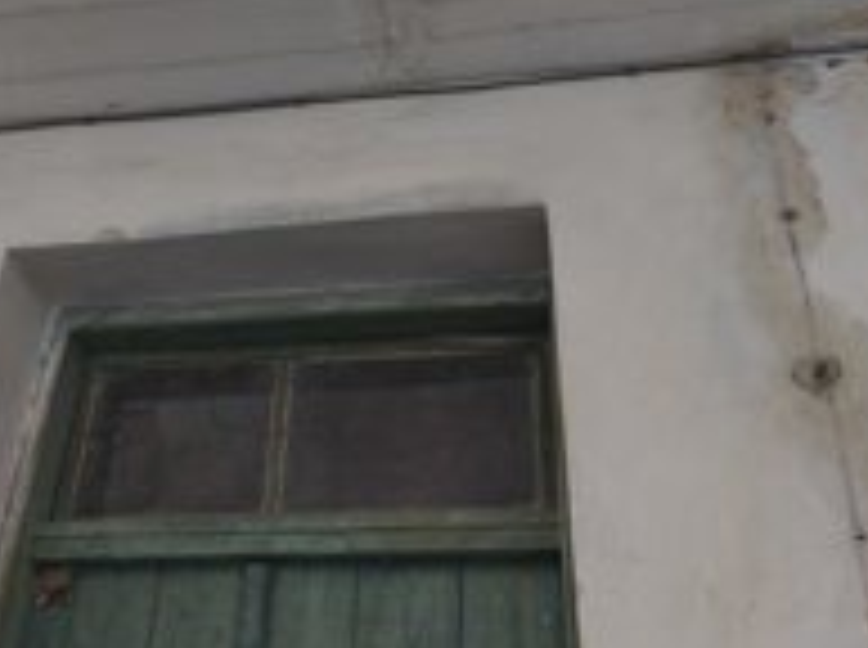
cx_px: 378
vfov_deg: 33.3
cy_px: 230
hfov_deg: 43.8
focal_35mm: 43
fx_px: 1076
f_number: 1.7
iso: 80
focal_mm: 5.35
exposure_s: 1/785
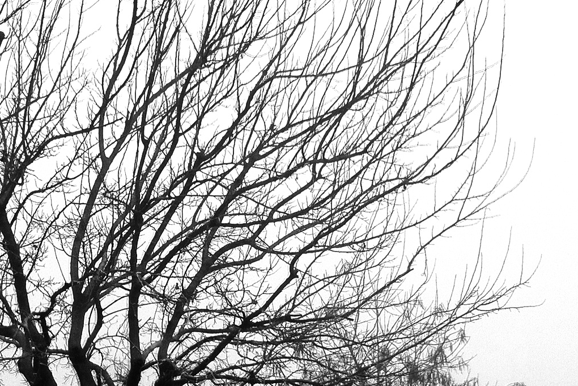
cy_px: 430
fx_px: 1172
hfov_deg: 27.7
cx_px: 309
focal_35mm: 73
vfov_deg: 18.0
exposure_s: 1/187
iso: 80
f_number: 2.8
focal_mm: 3.85
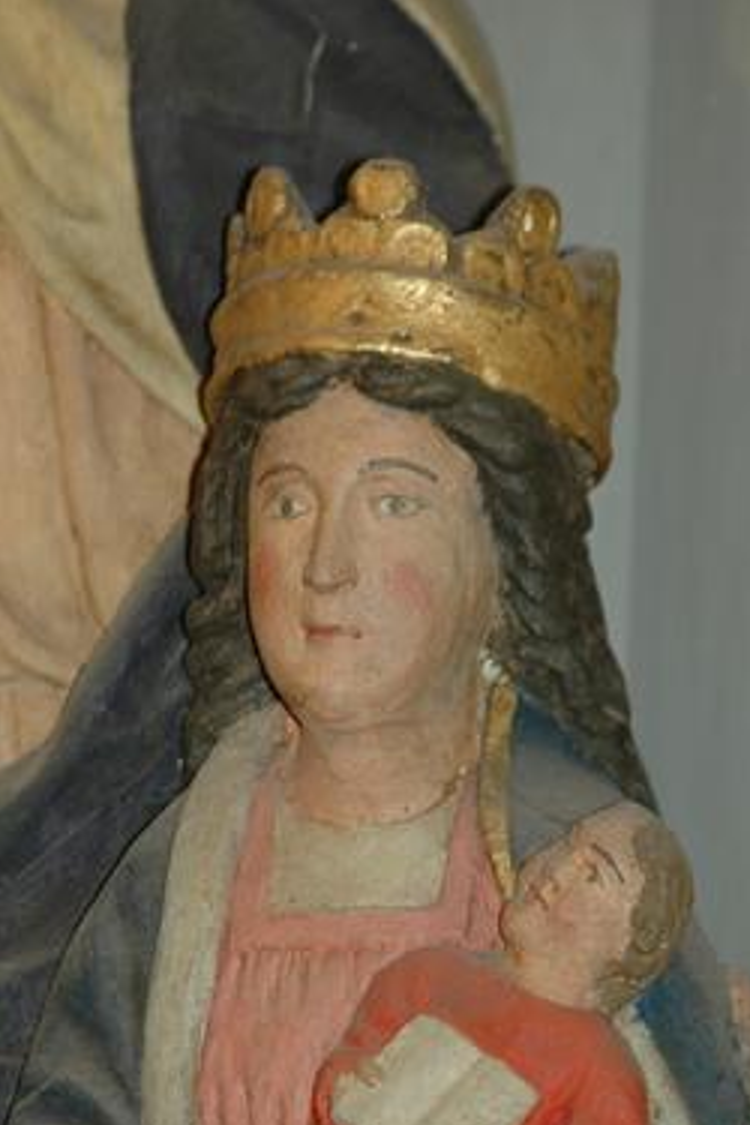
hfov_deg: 4.2
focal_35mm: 324
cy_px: 843
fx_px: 10118
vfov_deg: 6.4
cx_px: 404
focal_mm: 135
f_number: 4.5
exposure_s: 1/60
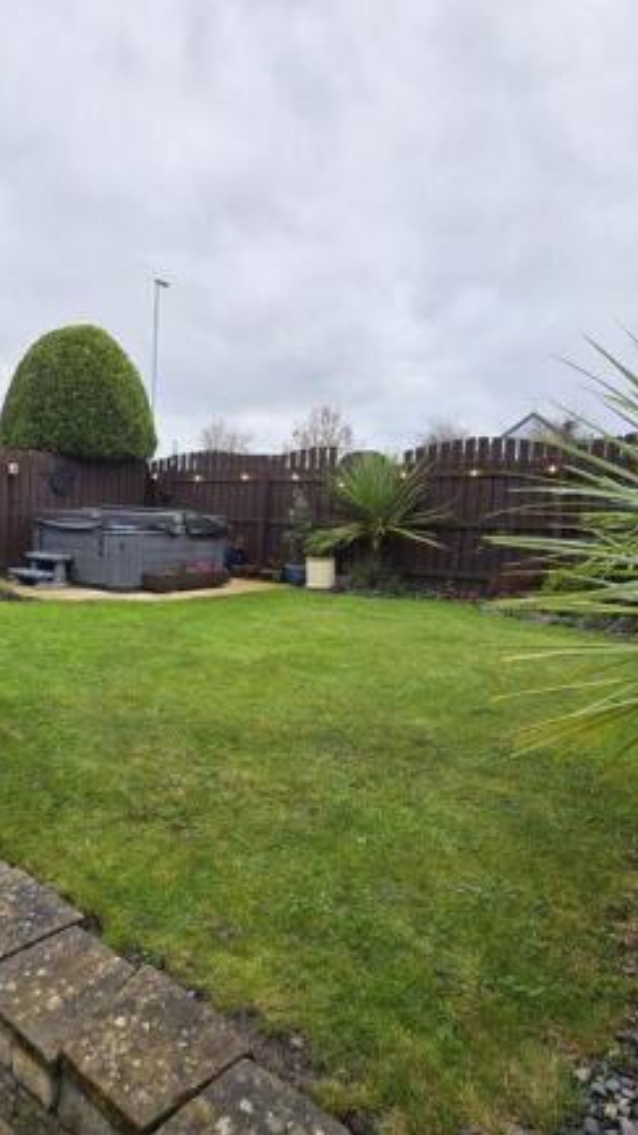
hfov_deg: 57.6
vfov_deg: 89.6
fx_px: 572
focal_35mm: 19
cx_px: 237
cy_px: 566
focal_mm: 2.2
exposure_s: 1/100
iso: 20
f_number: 1.9
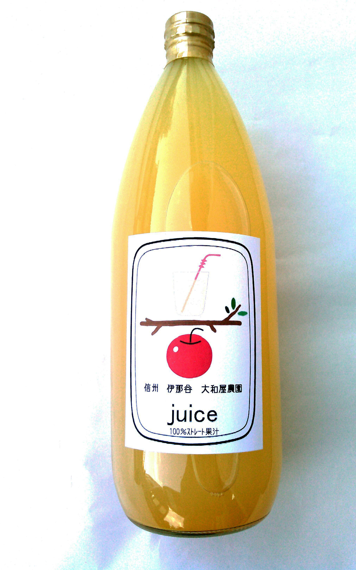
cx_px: 204
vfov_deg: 59.7
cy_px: 285
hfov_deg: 39.3
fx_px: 497
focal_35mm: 32
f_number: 2.4
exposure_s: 1/180
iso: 100
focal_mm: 4
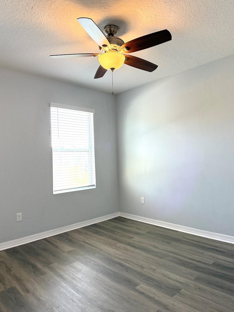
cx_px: 115
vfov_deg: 55.3
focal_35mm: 33
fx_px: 297
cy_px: 153
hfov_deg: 42.9
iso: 200
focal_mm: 6.76
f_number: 1.78
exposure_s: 1/182
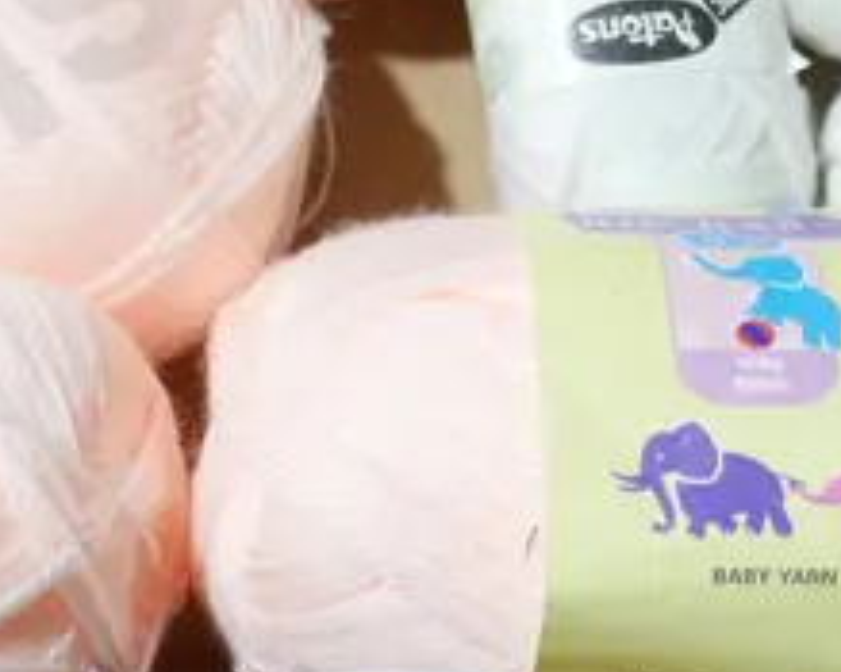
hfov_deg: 15.0
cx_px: 419
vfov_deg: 11.7
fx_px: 3185
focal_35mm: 128
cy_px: -255
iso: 250
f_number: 4
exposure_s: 1/60
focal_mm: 14
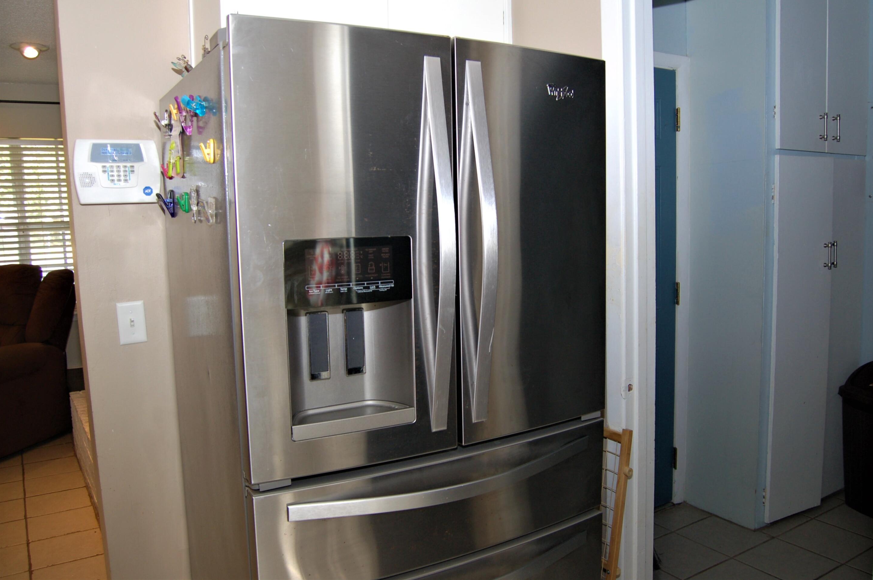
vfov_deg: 46.3
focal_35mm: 28
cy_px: 281
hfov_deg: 65.5
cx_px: 451
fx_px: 678
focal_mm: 18
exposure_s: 1/60
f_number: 4
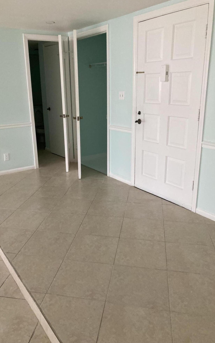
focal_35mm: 30
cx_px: 86
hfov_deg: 41.7
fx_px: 281
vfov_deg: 62.9
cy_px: 171
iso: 200
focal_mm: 3.99
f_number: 1.8
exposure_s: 1/60
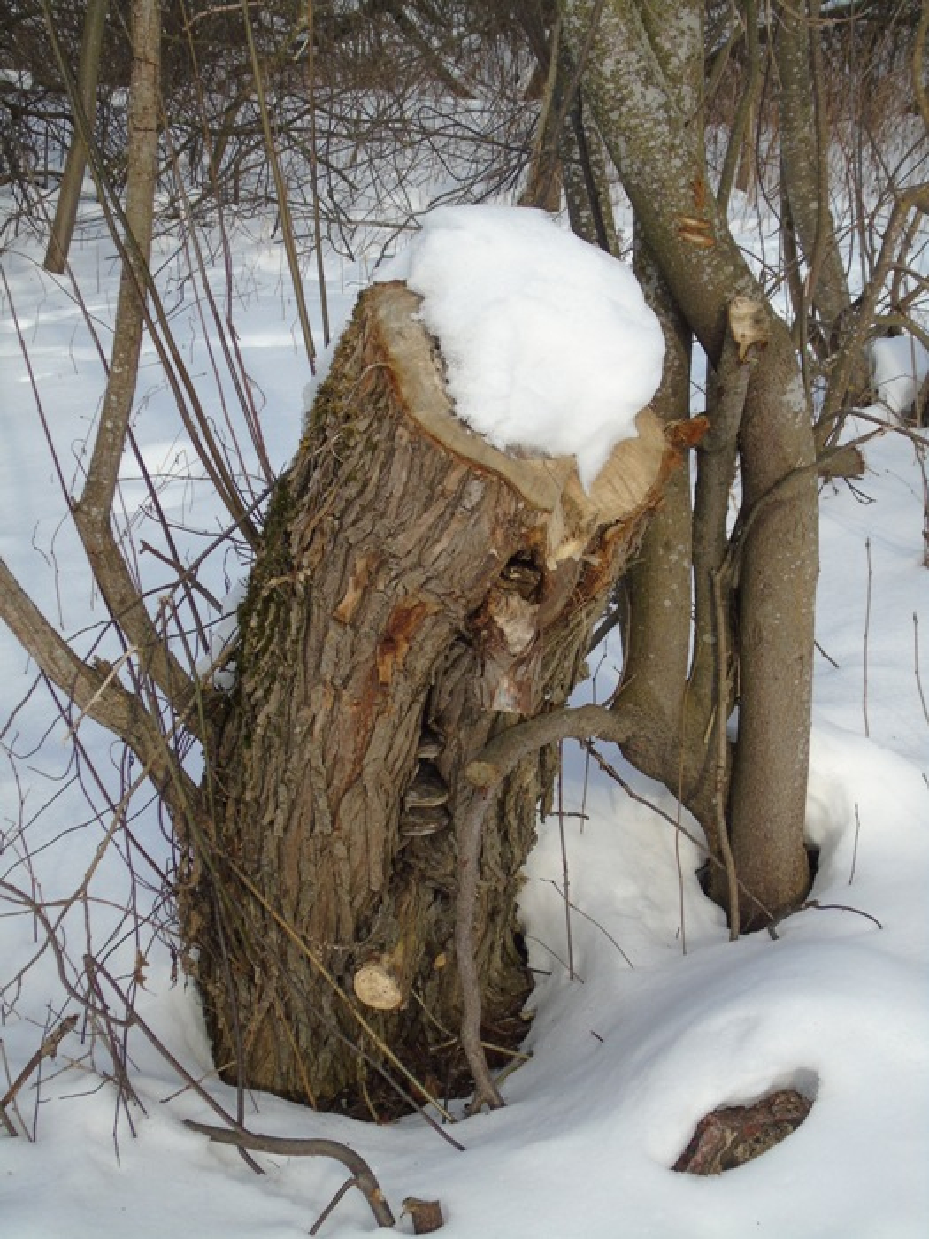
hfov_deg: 23.7
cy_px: 620
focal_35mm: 62
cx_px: 464
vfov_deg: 31.2
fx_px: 2219
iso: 80
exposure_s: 1/320
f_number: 4.5
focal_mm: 11
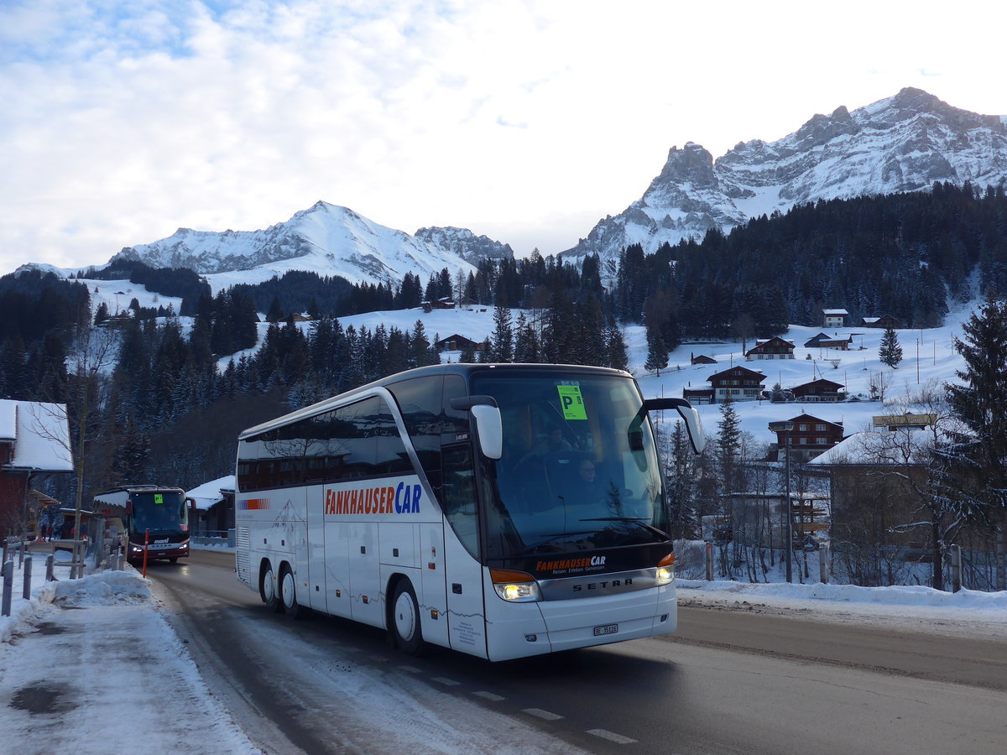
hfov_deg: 61.7
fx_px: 844
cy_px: 378
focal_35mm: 29
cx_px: 504
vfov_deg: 48.2
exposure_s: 1/400
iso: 80
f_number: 2.8
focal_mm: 6
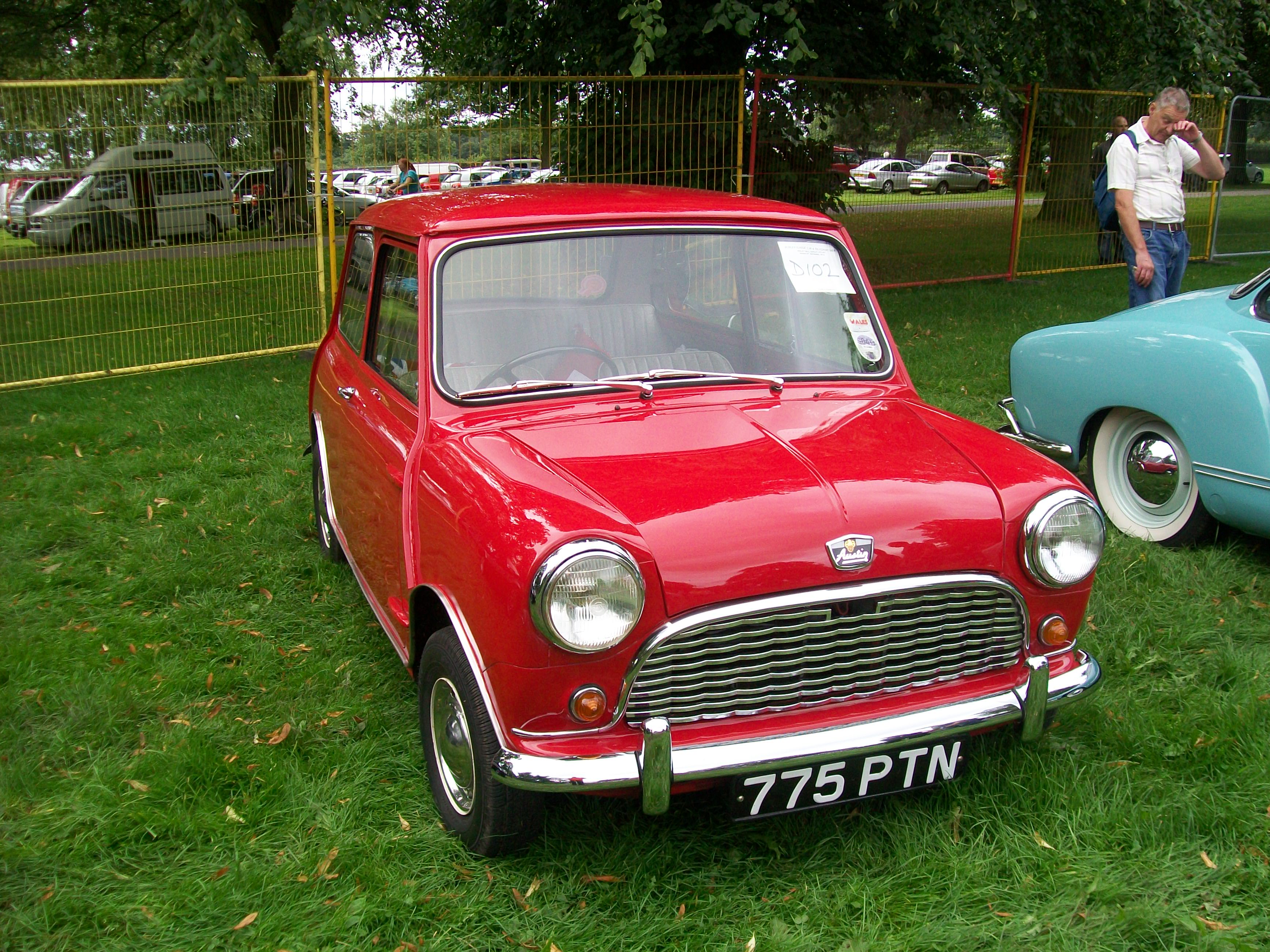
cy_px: 476
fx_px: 1321
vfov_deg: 39.7
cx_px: 635
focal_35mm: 36
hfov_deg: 51.4
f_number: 2.7
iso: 64
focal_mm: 6
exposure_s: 1/200
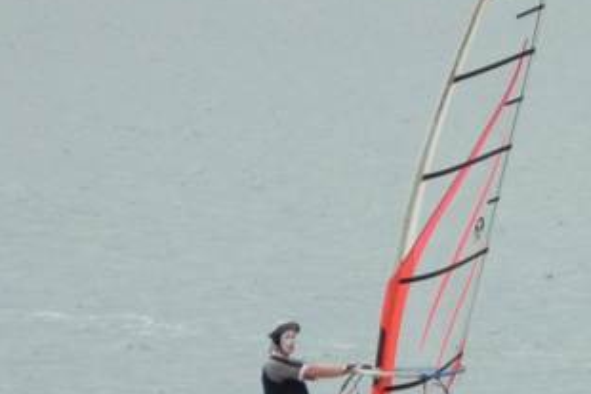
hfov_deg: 1.9
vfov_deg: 1.3
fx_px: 17754
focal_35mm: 1081
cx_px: 562
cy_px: 217
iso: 200
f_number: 4.4
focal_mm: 90
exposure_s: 1/250
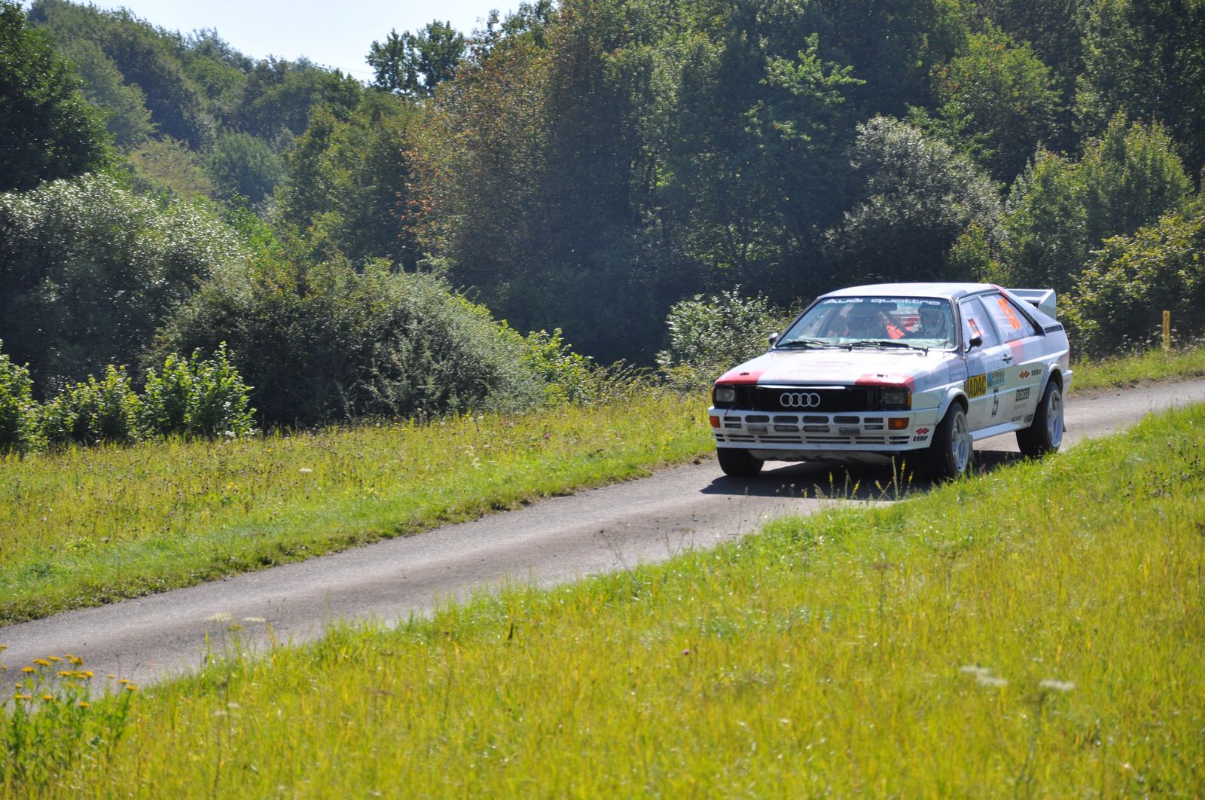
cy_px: 400
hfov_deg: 13.1
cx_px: 602
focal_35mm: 158
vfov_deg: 8.7
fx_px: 5264
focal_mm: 105
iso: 200
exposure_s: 1/800
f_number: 7.1
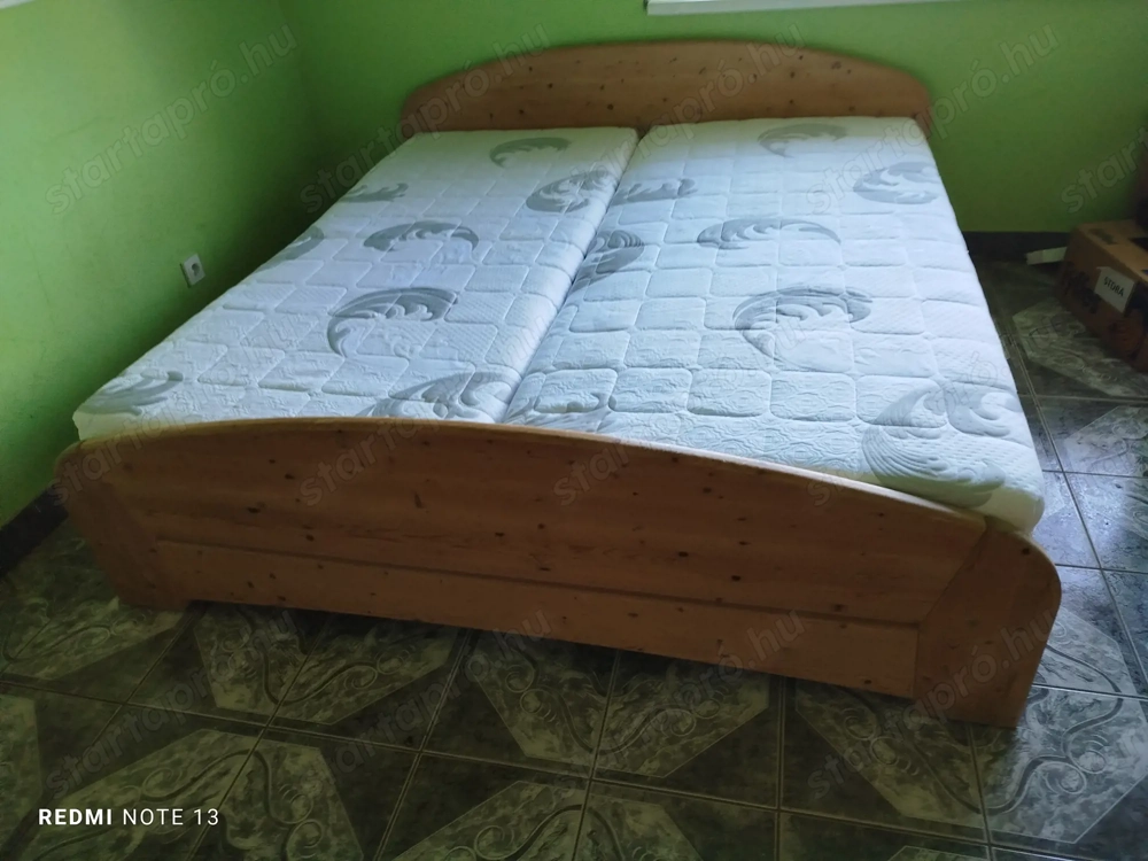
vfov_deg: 56.8
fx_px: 796
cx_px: 574
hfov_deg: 71.6
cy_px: 430
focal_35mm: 24
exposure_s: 1/60
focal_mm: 5.31
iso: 160
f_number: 1.7
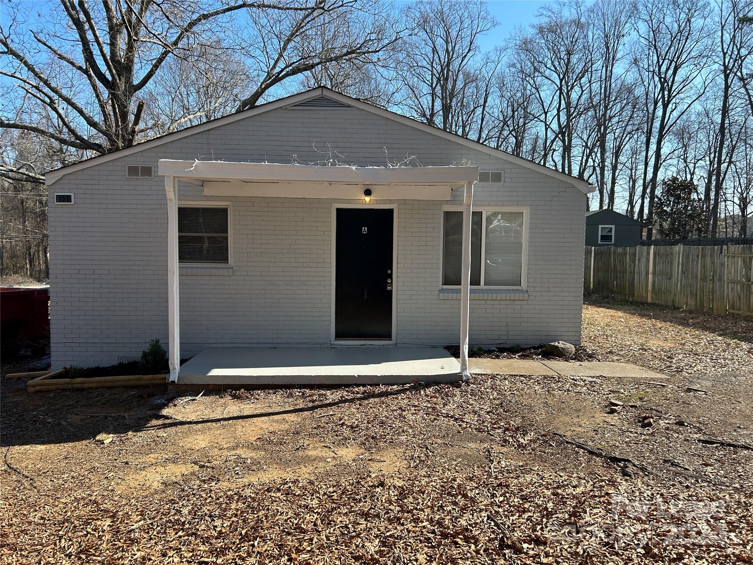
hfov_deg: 67.3
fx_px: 566
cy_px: 282
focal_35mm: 26
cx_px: 376
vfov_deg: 53.1
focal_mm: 5.7
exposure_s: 1/1869
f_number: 1.5
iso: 50
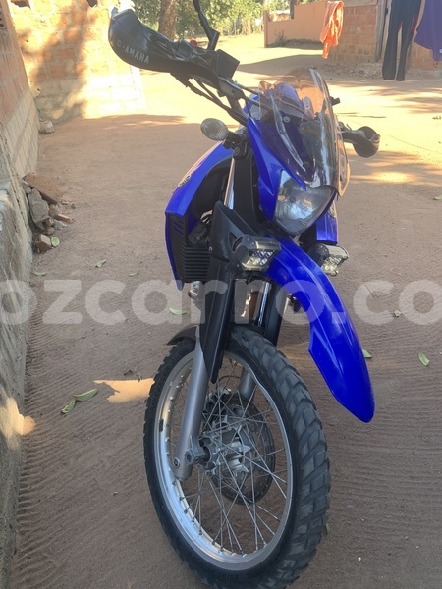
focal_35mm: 26
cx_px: 221
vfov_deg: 67.3
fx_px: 443
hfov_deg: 53.1
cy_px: 294
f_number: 1.8
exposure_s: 1/121
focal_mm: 4.25
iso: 40
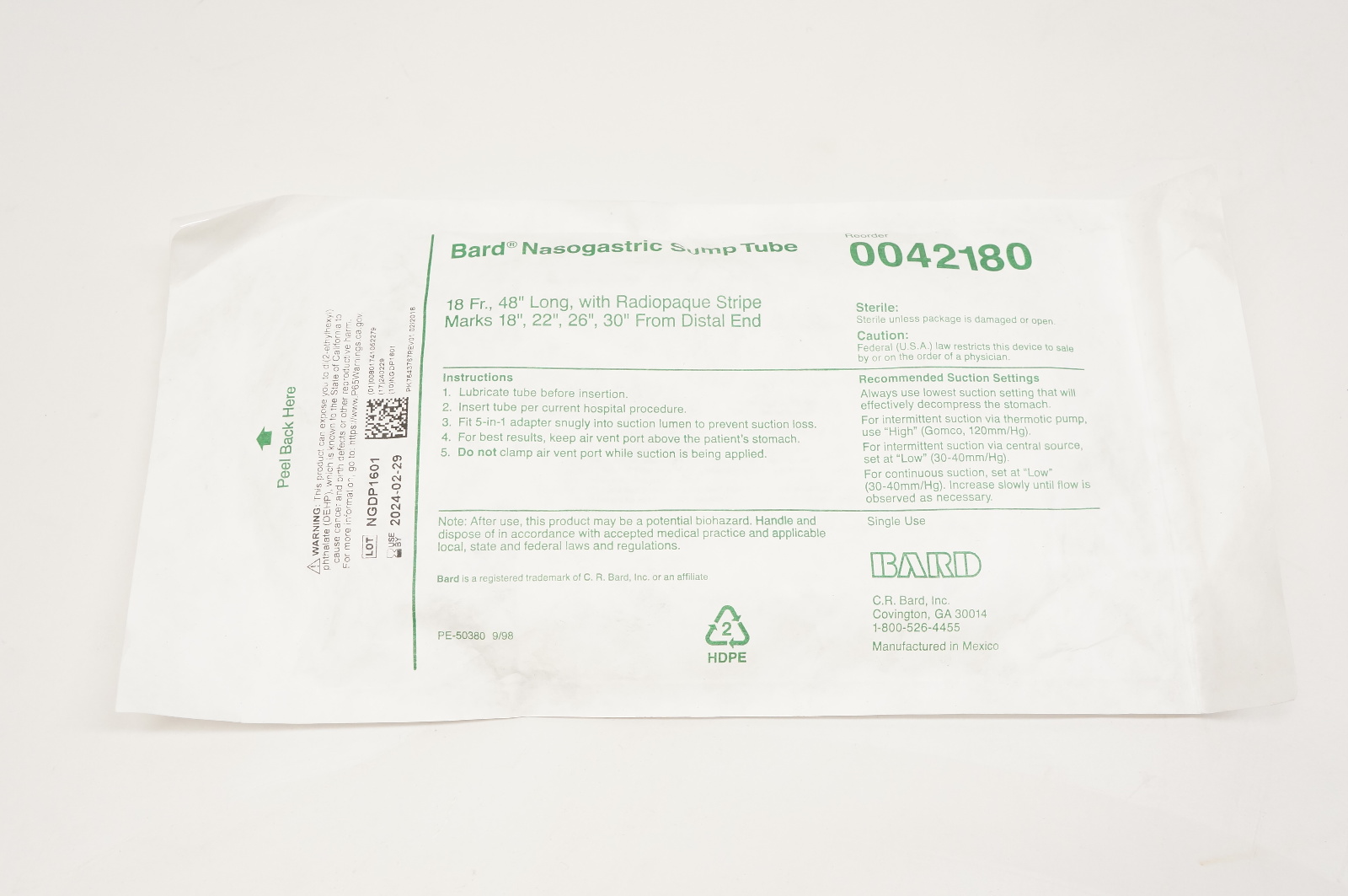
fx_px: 1403
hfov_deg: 51.3
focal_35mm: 38
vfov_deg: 35.4
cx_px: 674
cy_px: 448
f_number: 7.1
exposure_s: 1/100
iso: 800
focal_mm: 25
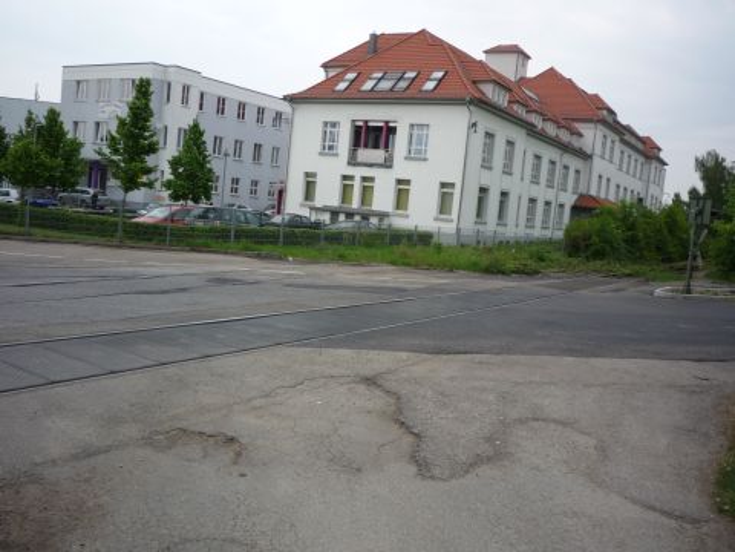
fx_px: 679
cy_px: 276
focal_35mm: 32
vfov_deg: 44.2
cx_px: 368
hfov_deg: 56.8
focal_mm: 5.2
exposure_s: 1/400
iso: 100
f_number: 4
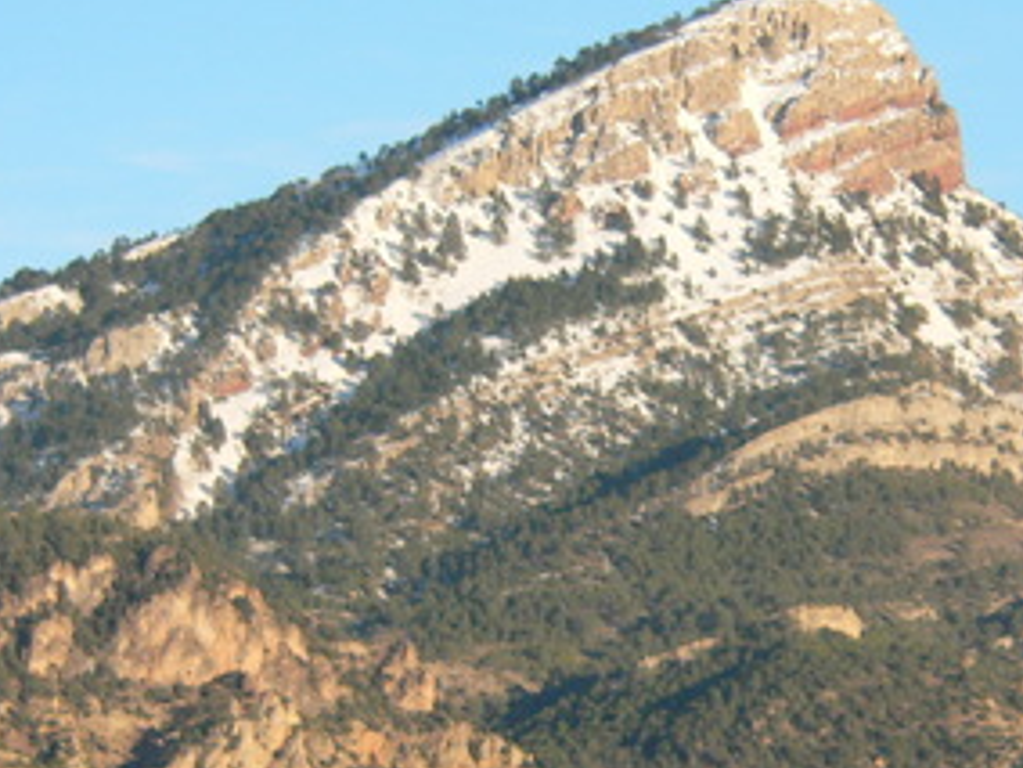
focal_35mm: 377
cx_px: 674
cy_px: 438
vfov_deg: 3.9
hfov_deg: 5.3
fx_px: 11141
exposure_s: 1/500
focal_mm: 35.5
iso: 100
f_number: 4
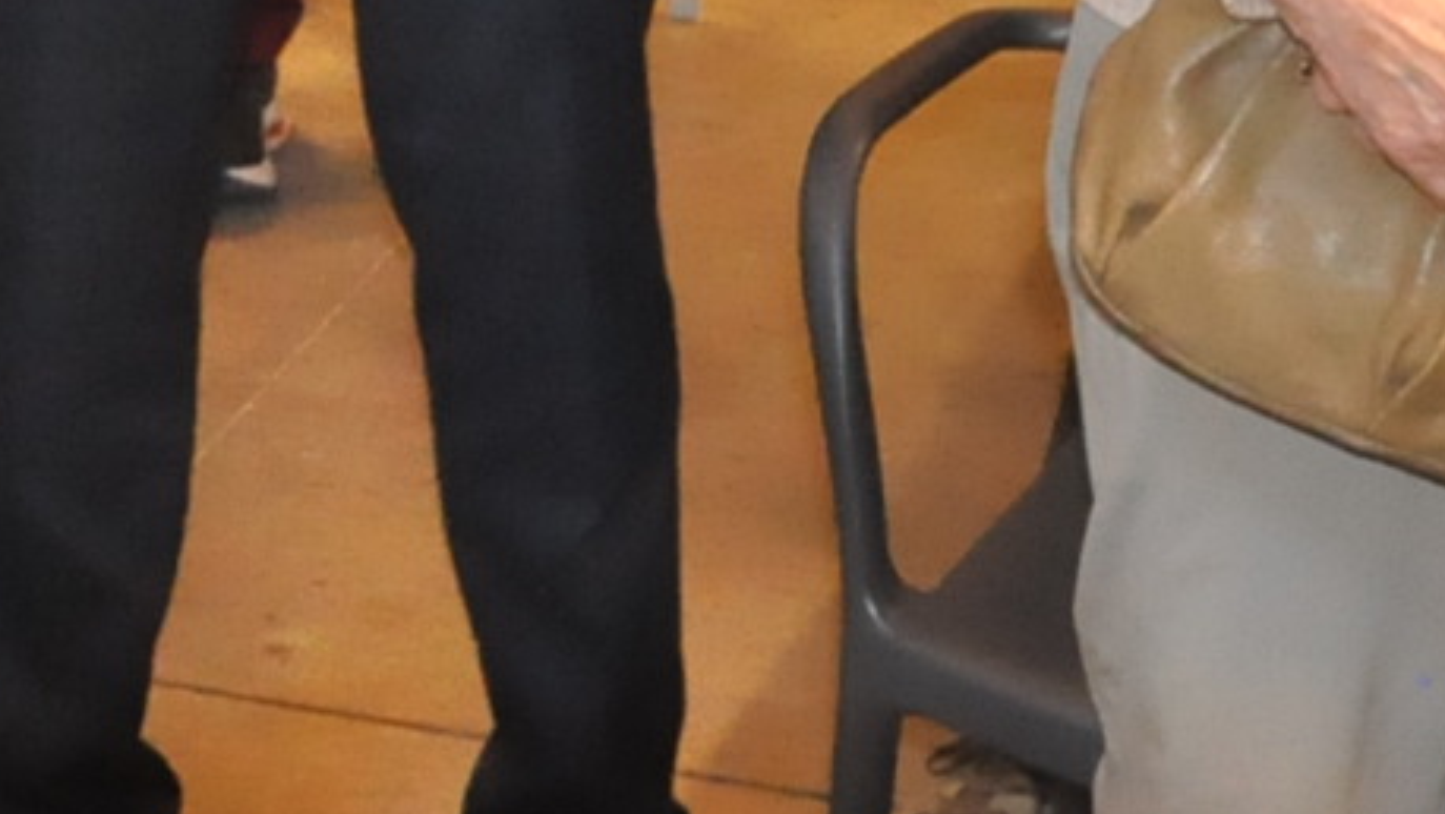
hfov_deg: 14.4
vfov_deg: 7.8
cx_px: 50
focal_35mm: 147
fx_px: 5634
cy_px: -1013
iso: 3200
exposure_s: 1/60
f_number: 5.6
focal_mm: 20
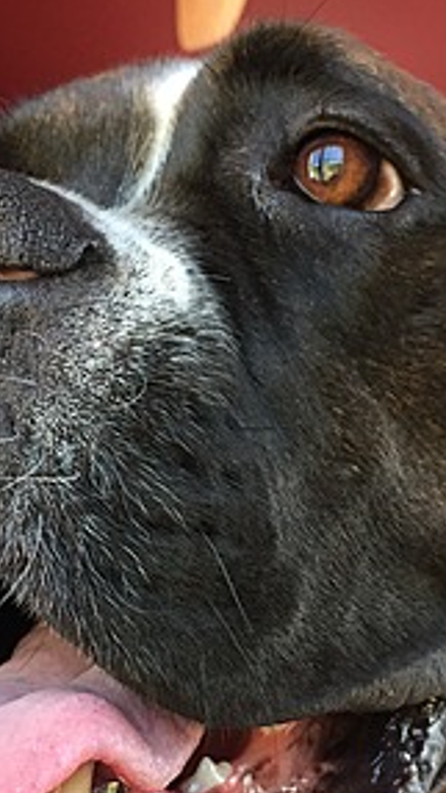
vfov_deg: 39.1
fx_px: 1114
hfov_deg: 22.6
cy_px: 427
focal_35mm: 53
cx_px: 224
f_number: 2.2
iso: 40
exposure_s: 1/30
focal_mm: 4.15
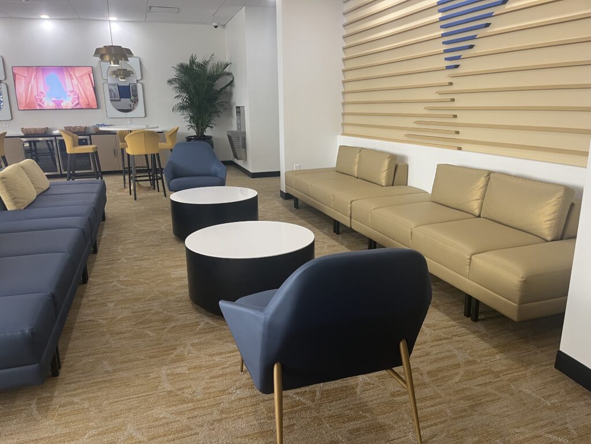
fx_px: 444
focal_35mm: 26
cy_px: 222
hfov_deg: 67.3
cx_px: 296
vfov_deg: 53.1
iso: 80
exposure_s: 1/60
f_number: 1.6
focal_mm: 5.1
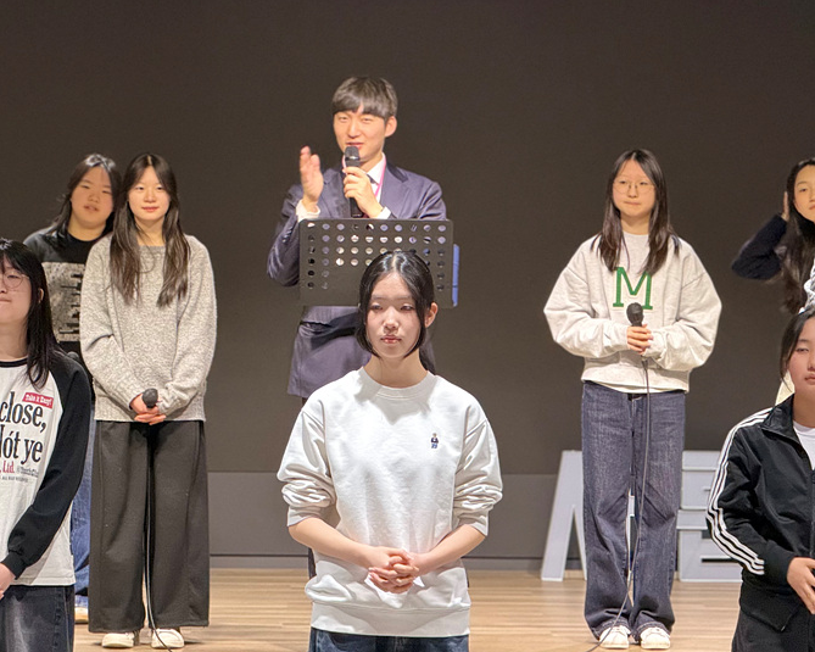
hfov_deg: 13.2
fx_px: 3521
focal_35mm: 146
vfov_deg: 10.6
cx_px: 363
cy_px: 240
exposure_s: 1/40
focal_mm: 16.89
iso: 640
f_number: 2.8
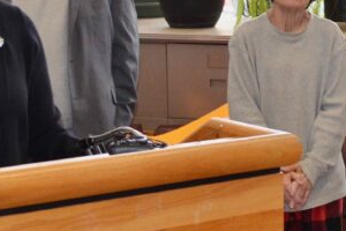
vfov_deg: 10.3
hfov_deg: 15.3
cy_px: 113
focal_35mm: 133
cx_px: 285
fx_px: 1278
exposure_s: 1/200
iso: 800
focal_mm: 26
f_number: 4.2
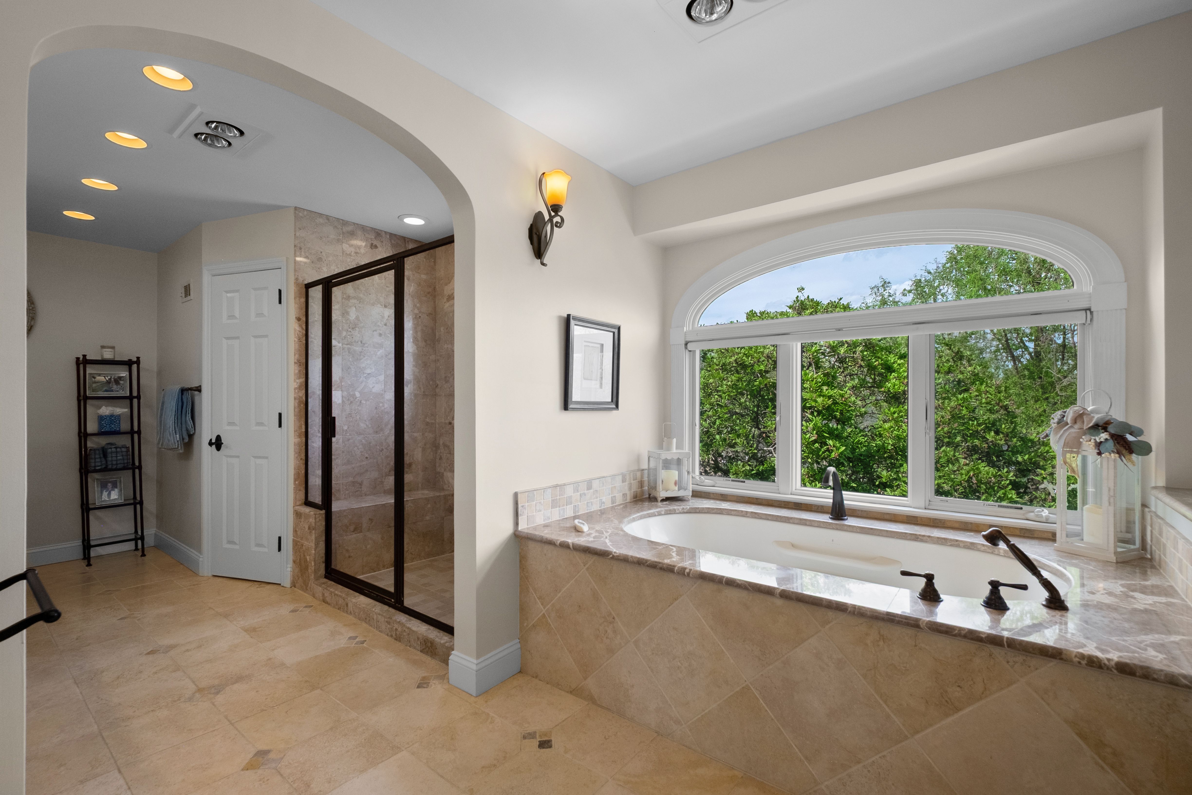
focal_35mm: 15
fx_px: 497
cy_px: 398
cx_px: 596
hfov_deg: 100.4
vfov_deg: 77.3
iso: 400
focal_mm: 10
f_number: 5.6
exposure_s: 1/50
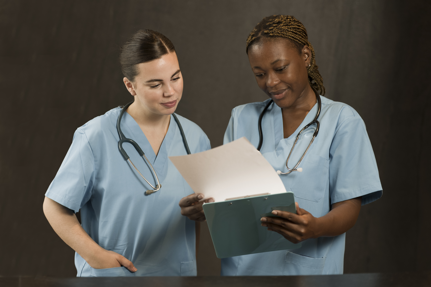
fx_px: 898
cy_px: 144
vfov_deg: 18.2
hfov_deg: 27.0
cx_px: 216
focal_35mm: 75
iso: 640
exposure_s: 1/200
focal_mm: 75
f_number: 2.2
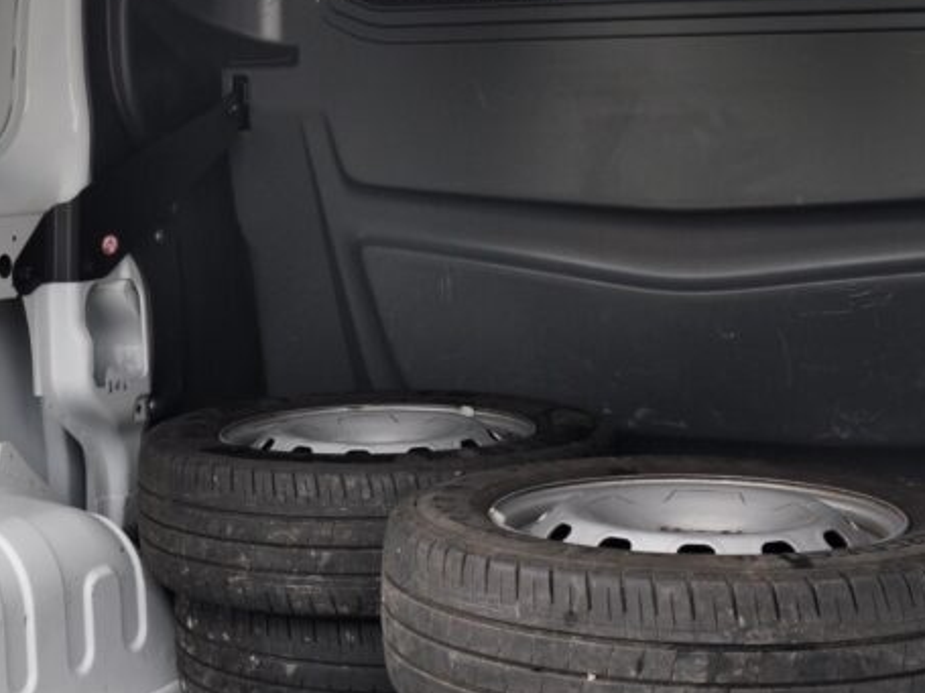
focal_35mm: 68
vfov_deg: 21.6
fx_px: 1819
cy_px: 335
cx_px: 352
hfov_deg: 28.4
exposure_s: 1/60
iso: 500
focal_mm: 21
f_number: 4
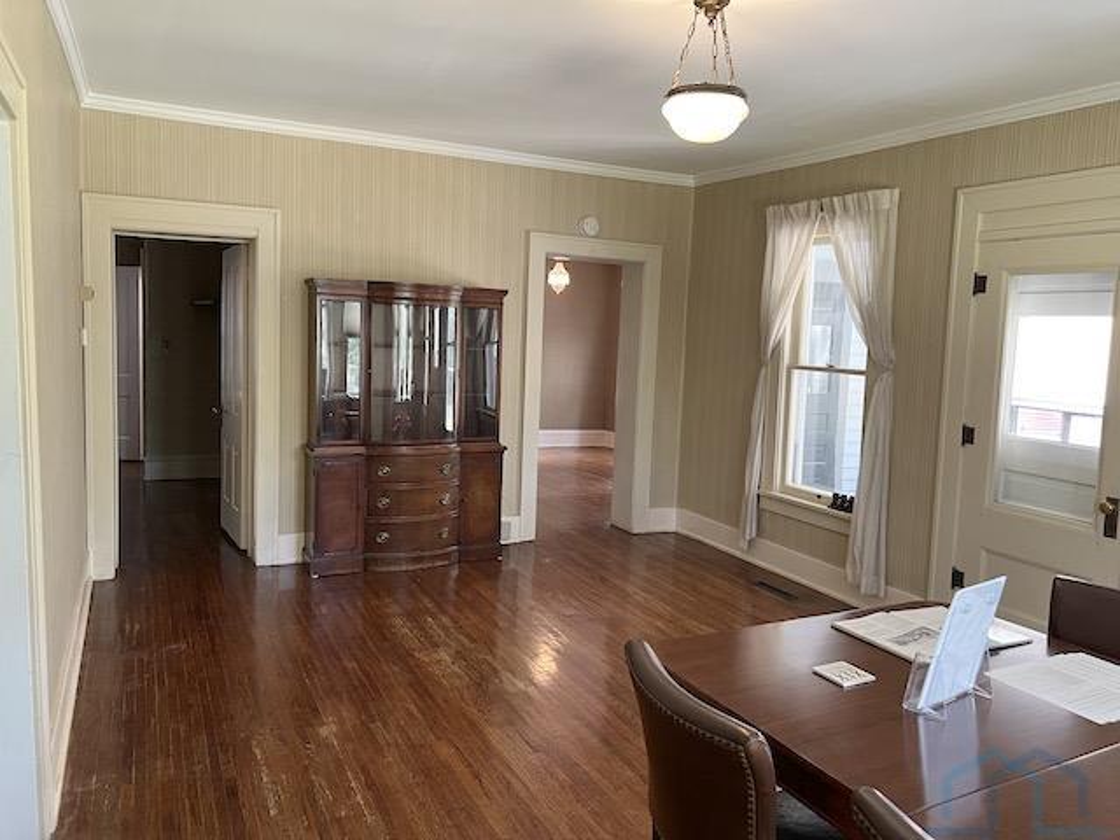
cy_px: 420
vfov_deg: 53.1
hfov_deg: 67.3
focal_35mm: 26
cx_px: 560
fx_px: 841
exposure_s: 1/60
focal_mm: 5.7
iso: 250
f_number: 1.5
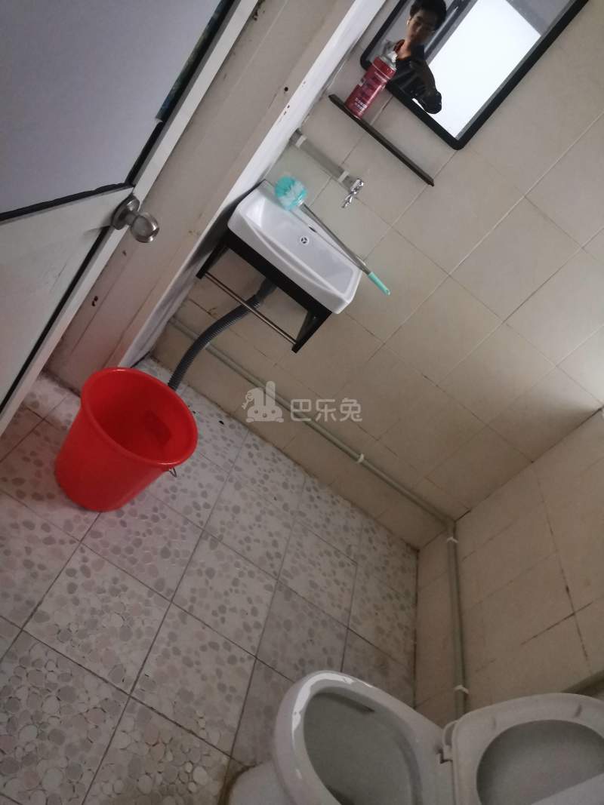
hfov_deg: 51.3
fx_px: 628
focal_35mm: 27
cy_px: 402
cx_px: 302
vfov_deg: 65.3
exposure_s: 1/20
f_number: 1.8
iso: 640
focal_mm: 3.95
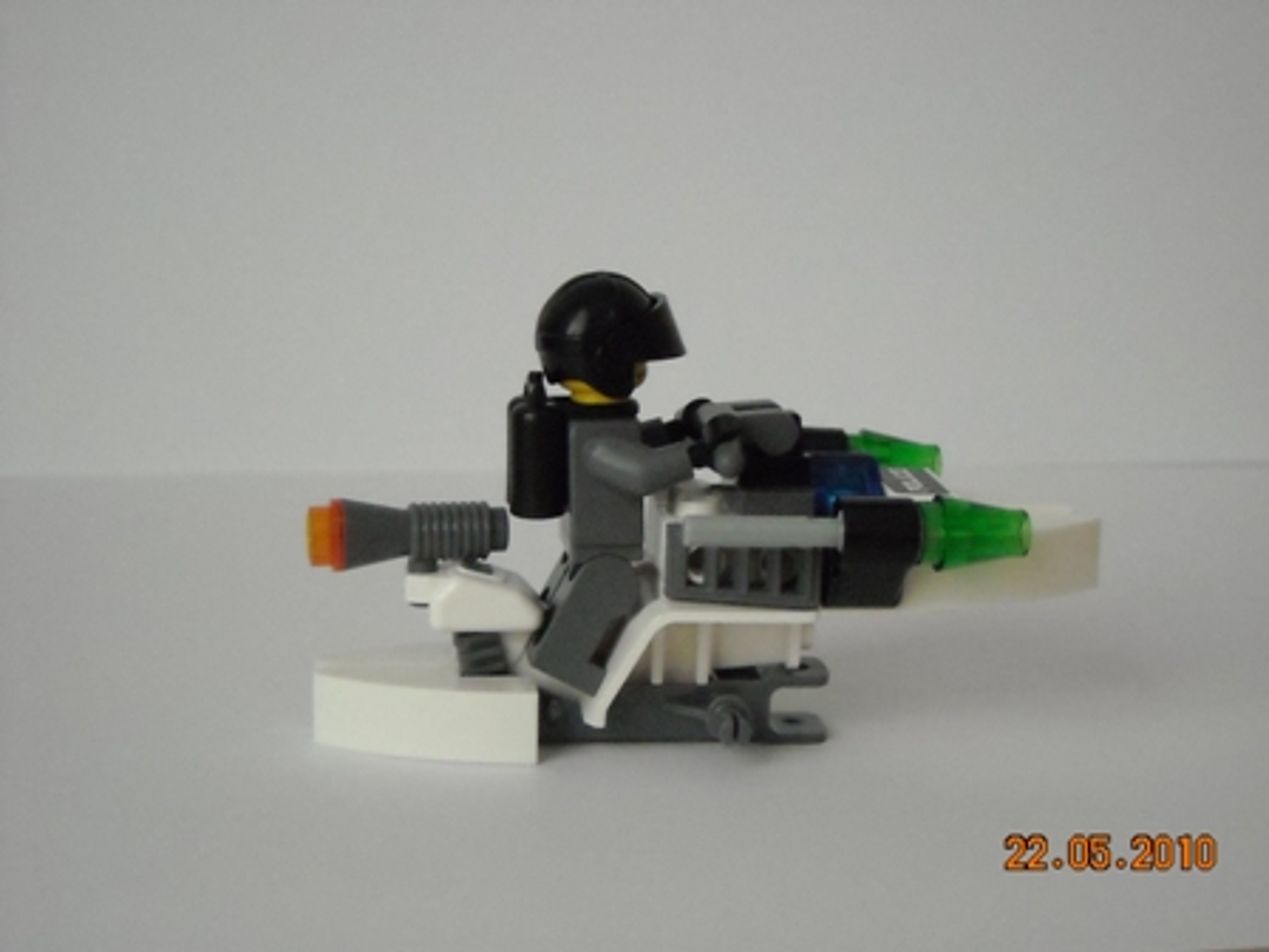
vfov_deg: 21.6
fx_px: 2493
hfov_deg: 28.6
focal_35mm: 68
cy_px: 476
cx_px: 634
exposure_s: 1/47
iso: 800
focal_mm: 11.02
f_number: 3.7
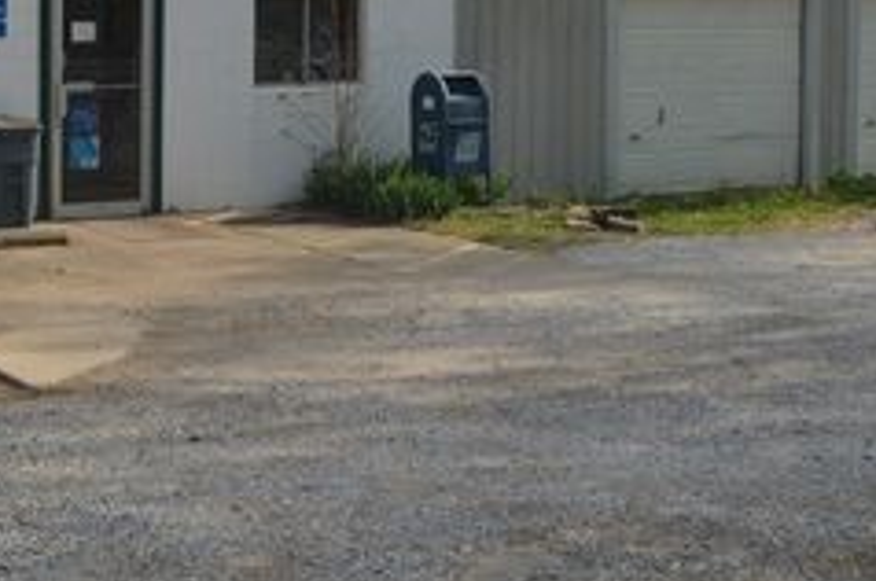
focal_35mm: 82
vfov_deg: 16.2
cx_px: 250
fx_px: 1993
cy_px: -11
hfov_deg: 24.6
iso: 100
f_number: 8
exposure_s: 1/250
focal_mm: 26
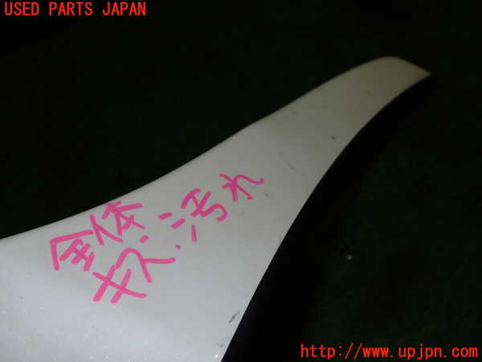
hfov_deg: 49.0
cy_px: 181
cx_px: 241
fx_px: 529
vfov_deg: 37.7
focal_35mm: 38
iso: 125
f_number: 8
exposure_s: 1/40
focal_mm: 6.83
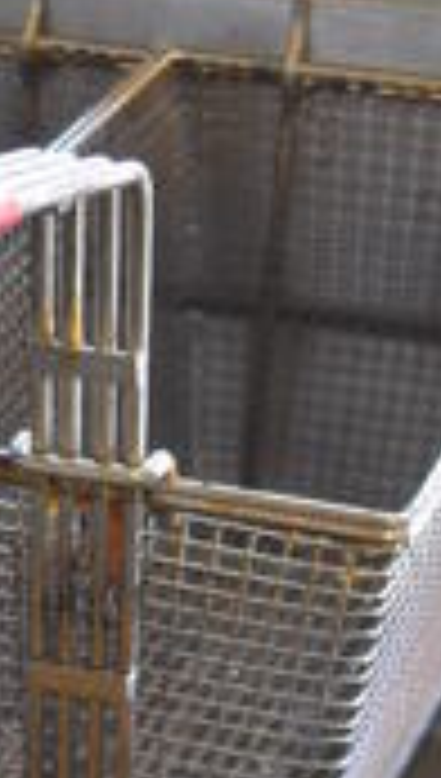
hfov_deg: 7.9
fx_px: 3081
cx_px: -369
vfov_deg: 12.6
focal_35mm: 149
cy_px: 1558
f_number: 3.5
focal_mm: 18
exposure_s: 1/125
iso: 2000
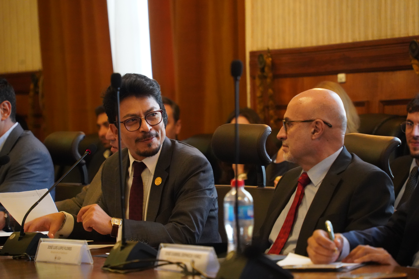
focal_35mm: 156
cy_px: 140
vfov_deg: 8.8
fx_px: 1816
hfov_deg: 13.2
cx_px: 210
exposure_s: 1/80
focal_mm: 156
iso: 12800
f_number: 5.6
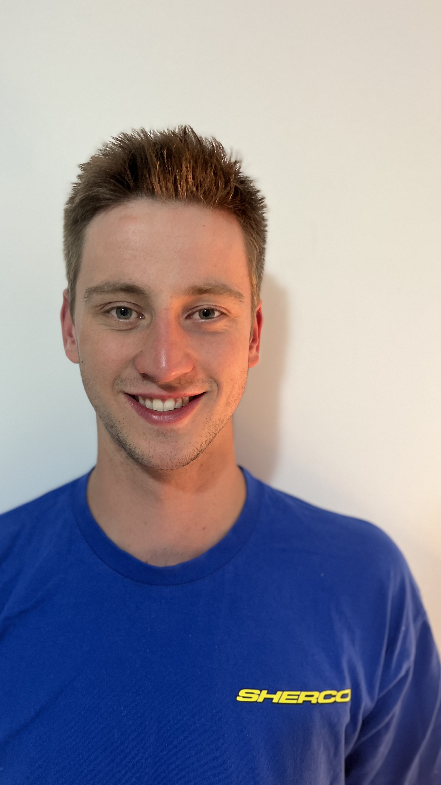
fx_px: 603
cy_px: 388
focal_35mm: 29
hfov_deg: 40.1
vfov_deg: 66.1
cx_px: 191
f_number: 1.5
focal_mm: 5.7
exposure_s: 1/50
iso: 250
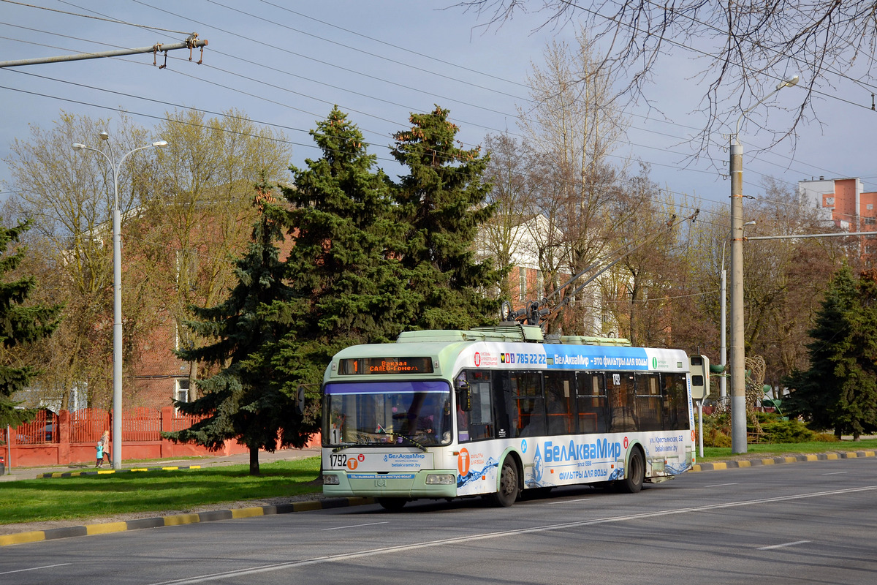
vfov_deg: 15.2
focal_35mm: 90
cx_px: 438
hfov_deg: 22.6
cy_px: 292
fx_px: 2192
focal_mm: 60
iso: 100
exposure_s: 1/400
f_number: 8
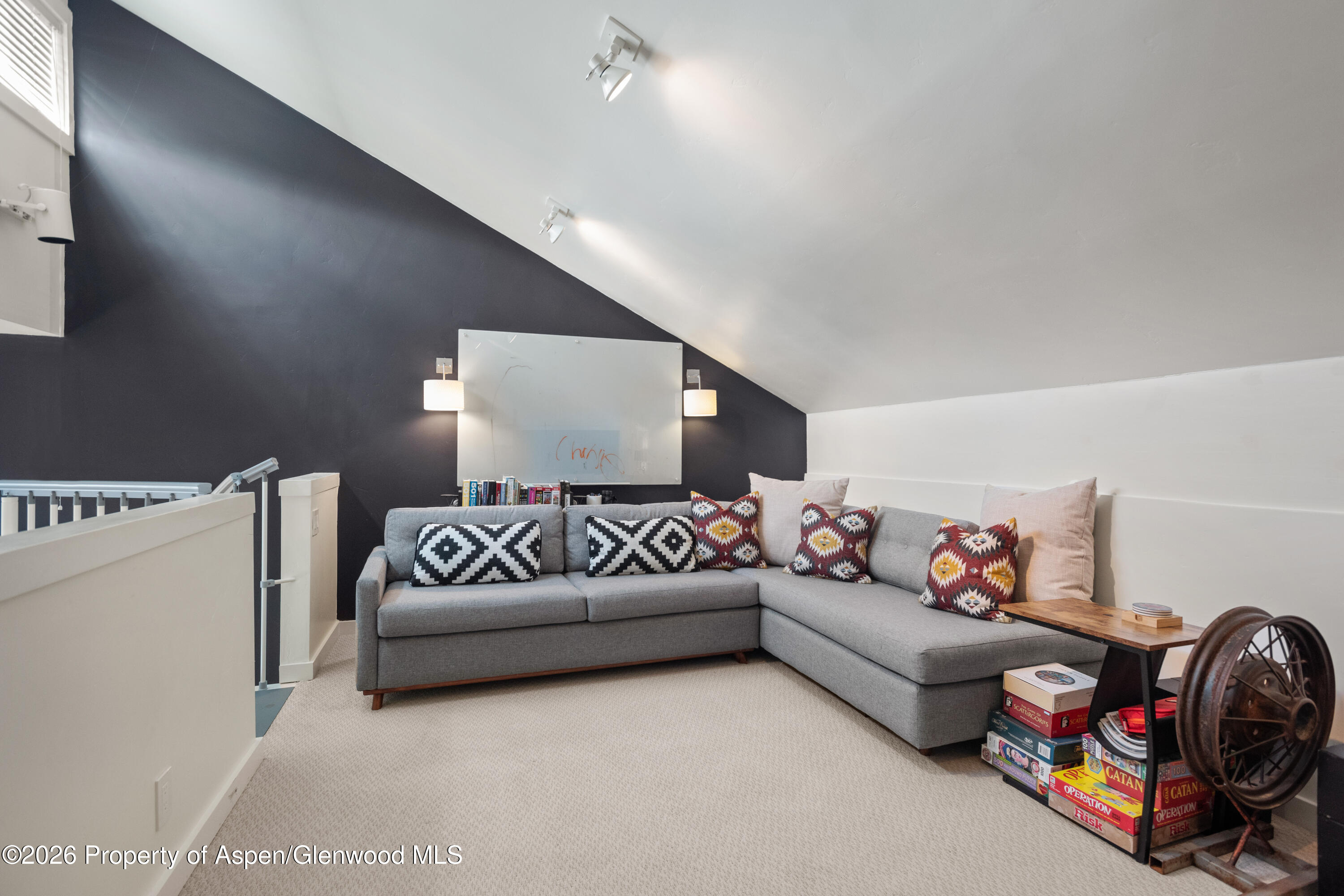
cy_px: 448
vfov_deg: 64.6
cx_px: 672
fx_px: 709
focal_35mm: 19
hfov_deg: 86.9
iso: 1000
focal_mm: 19
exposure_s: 1/15
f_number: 7.1
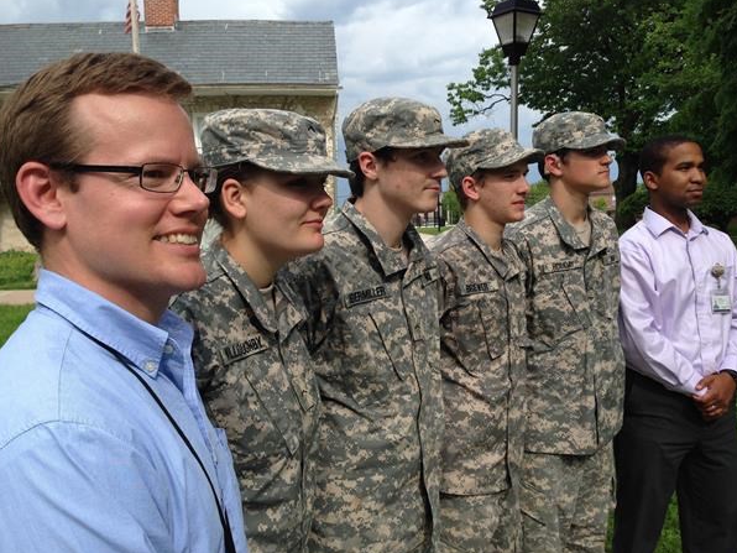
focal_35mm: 36
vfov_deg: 39.7
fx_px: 766
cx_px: 352
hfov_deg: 51.3
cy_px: 276
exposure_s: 1/559
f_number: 2.4
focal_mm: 4.12
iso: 50
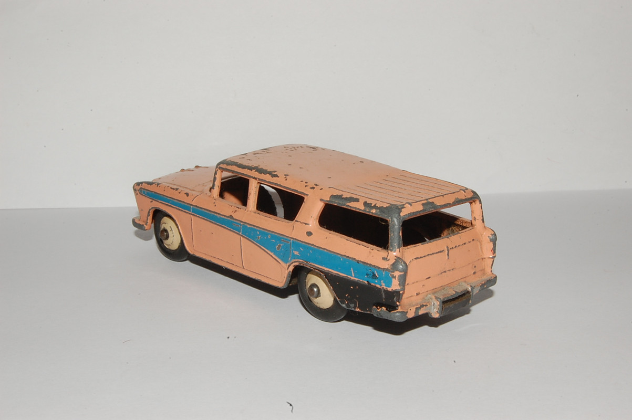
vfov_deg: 23.7
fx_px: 1000
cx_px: 316
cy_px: 210
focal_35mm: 57
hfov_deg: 35.1
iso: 400
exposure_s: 1/60
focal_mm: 38
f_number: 25
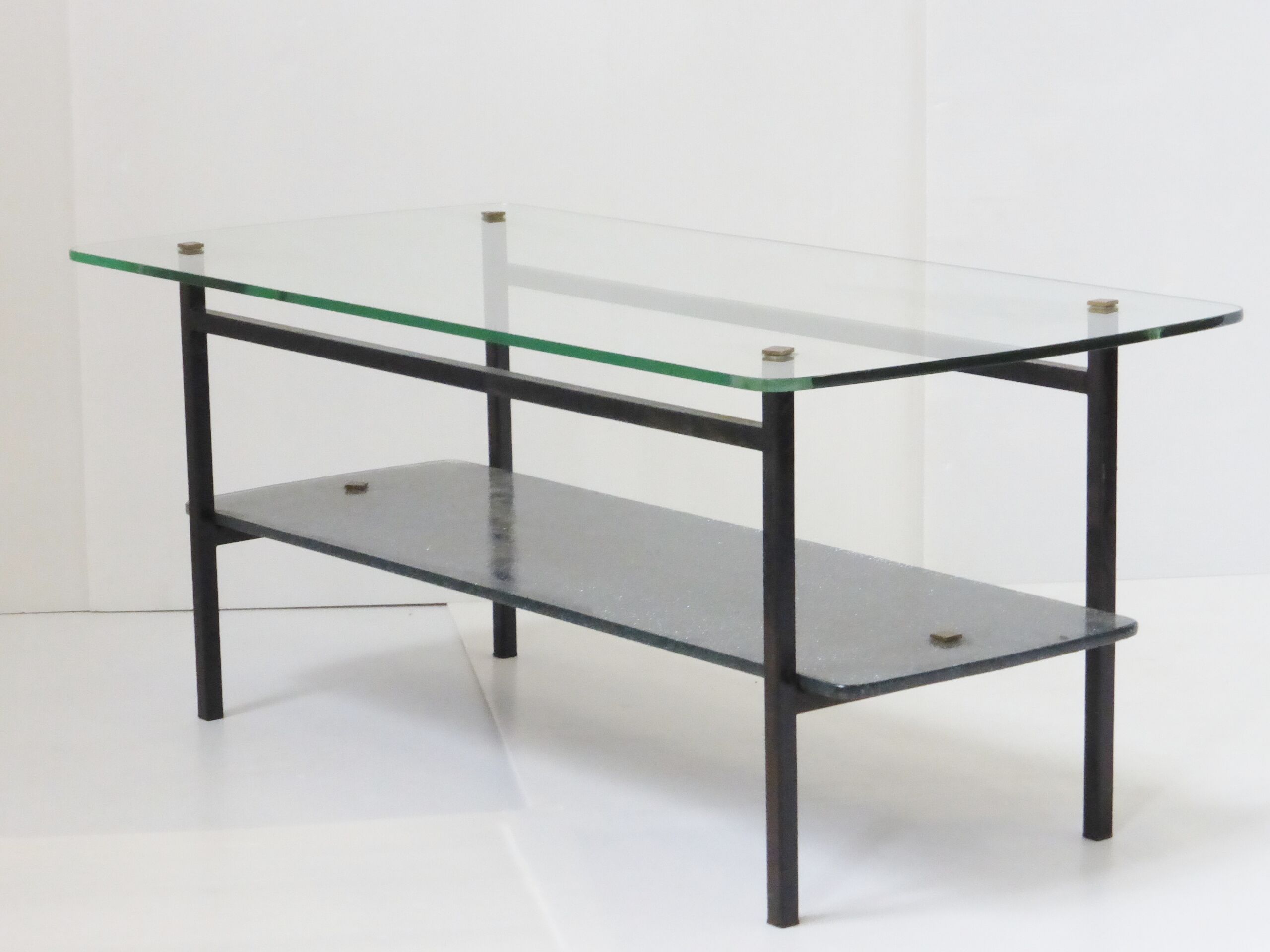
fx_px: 3816
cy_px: 476
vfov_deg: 14.2
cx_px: 635
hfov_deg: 18.9
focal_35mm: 104
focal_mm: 17.1
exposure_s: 1/125
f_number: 5.3
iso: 640
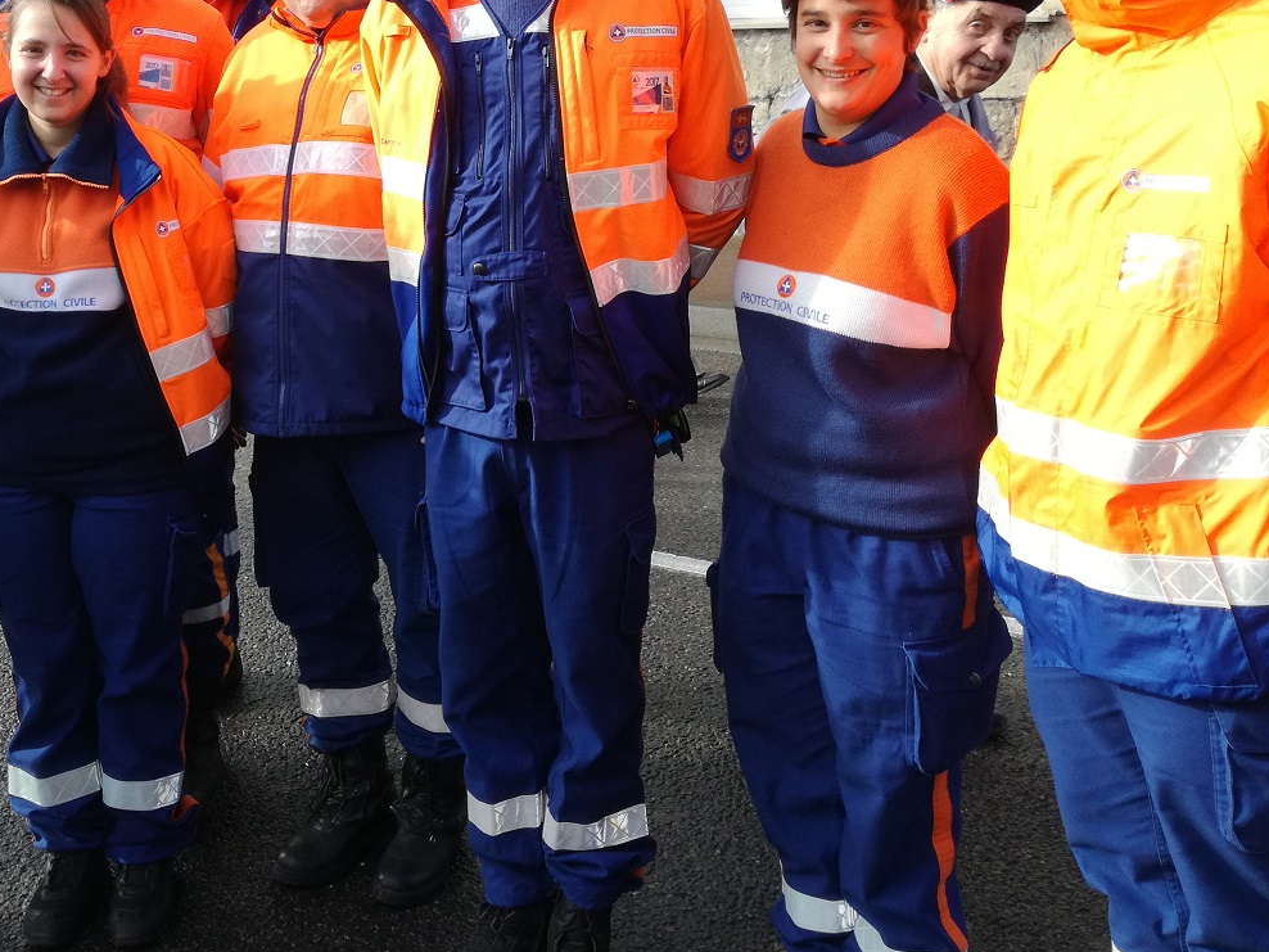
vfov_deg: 34.6
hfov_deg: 44.9
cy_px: 269
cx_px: 389
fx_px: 1503
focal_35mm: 41
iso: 50
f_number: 2
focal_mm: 3.79
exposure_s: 1/381
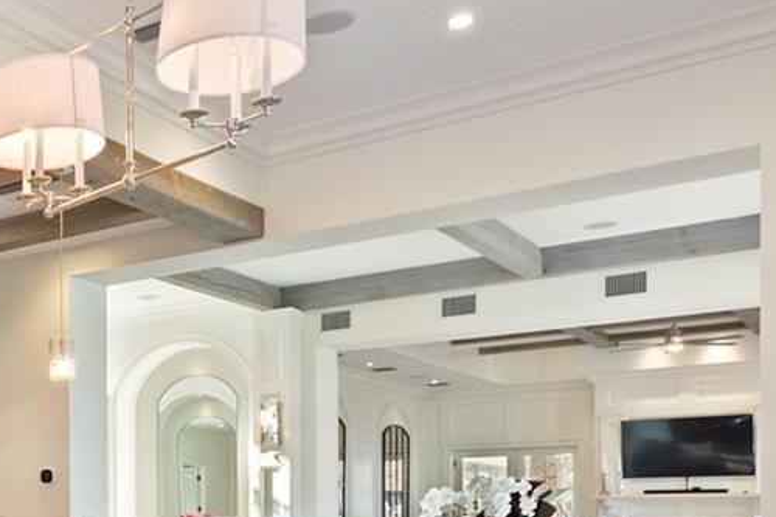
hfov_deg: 33.6
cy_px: 498
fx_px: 1034
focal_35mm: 48
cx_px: -149
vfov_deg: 26.8
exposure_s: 1/5
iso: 400
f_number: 4.5
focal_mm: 10
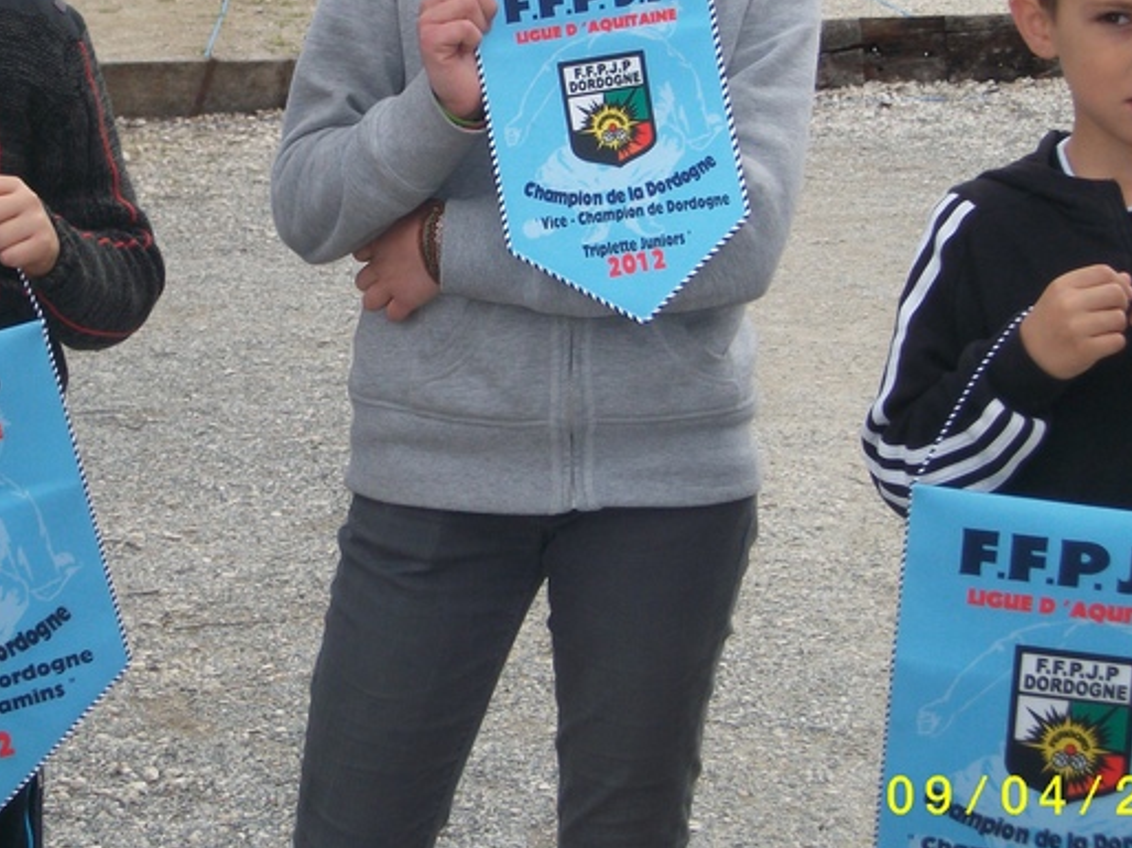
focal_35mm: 114
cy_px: 181
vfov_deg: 12.9
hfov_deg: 17.2
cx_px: 416
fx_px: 3726
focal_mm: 11
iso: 80
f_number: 4.1
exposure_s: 1/297
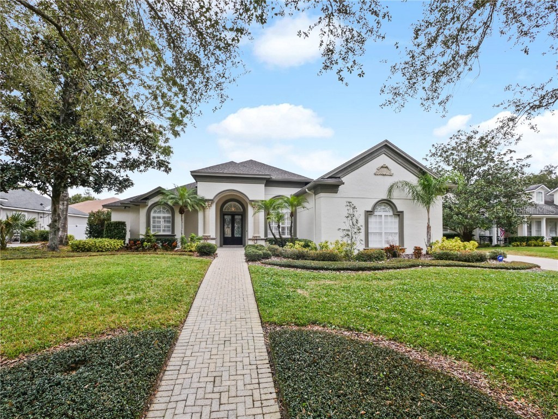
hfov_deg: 102.1
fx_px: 226
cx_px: 279
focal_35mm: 14
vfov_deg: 85.7
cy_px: 210
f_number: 6.3
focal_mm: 7
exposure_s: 1/250
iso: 200
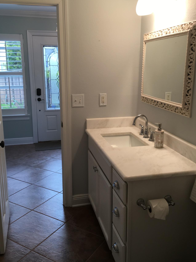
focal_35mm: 34
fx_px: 257
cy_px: 125
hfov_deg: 41.8
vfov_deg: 53.9
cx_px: 98
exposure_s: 1/40
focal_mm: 4.15
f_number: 2.2
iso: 25
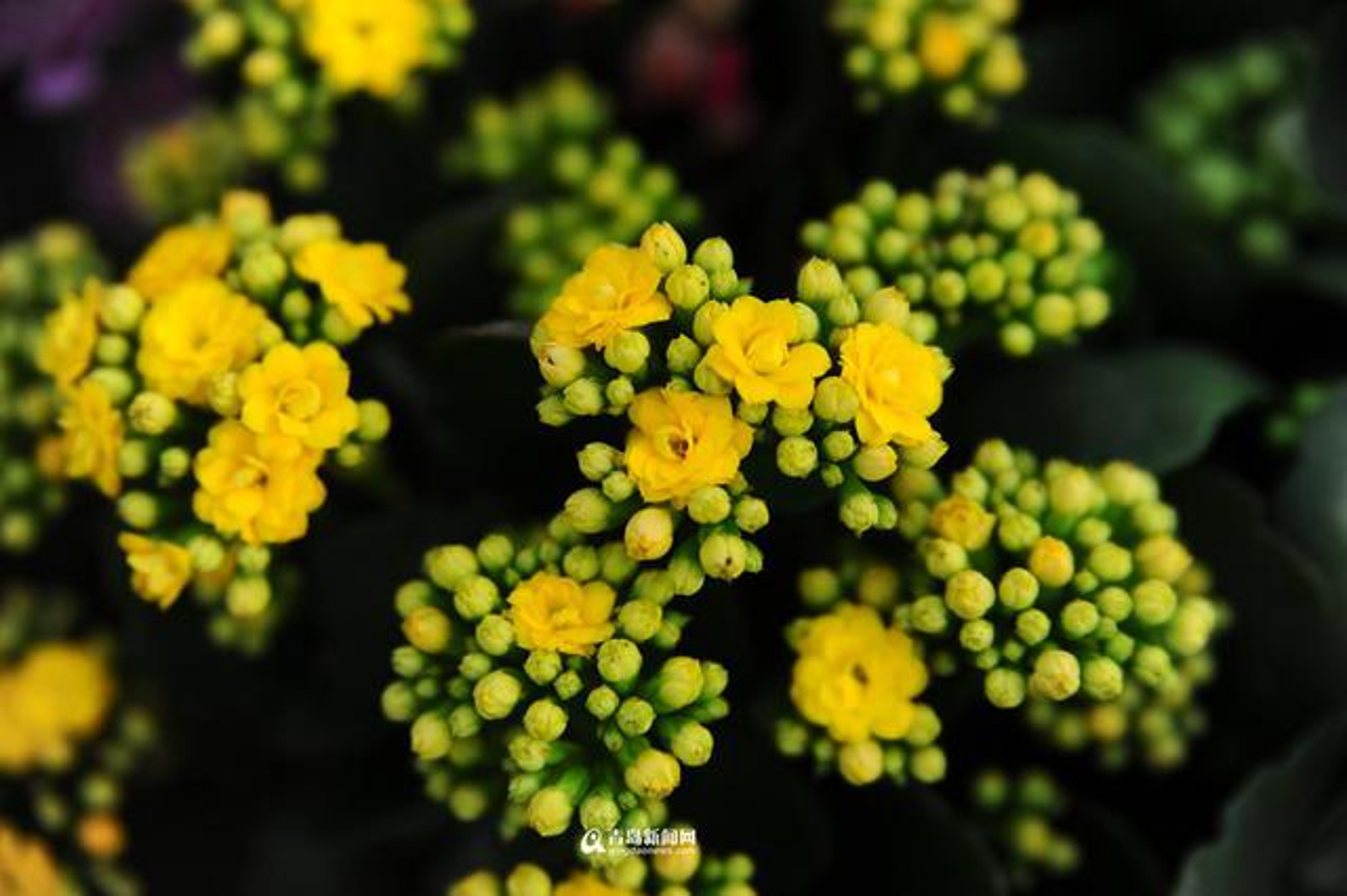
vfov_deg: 18.2
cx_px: 674
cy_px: 448
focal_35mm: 75
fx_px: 2805
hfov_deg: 27.0
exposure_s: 1/400
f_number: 2.8
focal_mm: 75
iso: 200
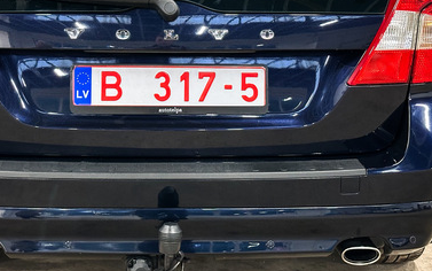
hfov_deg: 25.5
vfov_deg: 16.0
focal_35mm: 81
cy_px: 57
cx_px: 168
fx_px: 954
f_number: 1.8
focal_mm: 6.86
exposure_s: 1/35
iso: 500
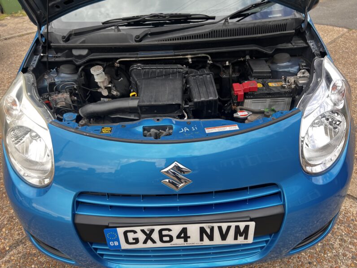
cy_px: 134
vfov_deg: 53.1
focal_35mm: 26
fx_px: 268
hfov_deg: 67.3
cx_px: 178
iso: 50
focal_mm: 5.7
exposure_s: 1/277
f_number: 1.5
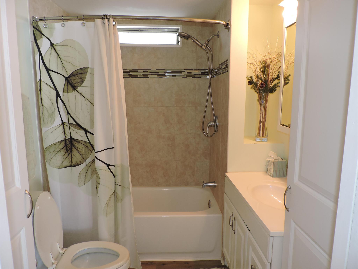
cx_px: 179
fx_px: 248
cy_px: 134
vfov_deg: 56.8
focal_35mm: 24
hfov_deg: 71.6
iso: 250
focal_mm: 4.3
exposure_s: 1/40
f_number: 3
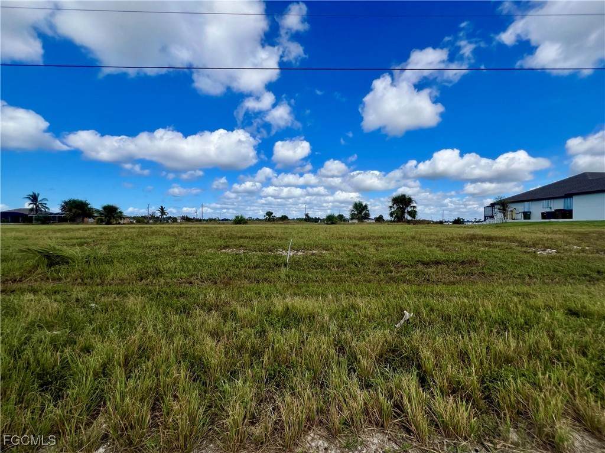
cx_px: 302
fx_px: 227
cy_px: 226
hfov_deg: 106.2
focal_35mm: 13
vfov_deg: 89.9
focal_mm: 1.57
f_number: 1.8
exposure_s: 1/2137
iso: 32
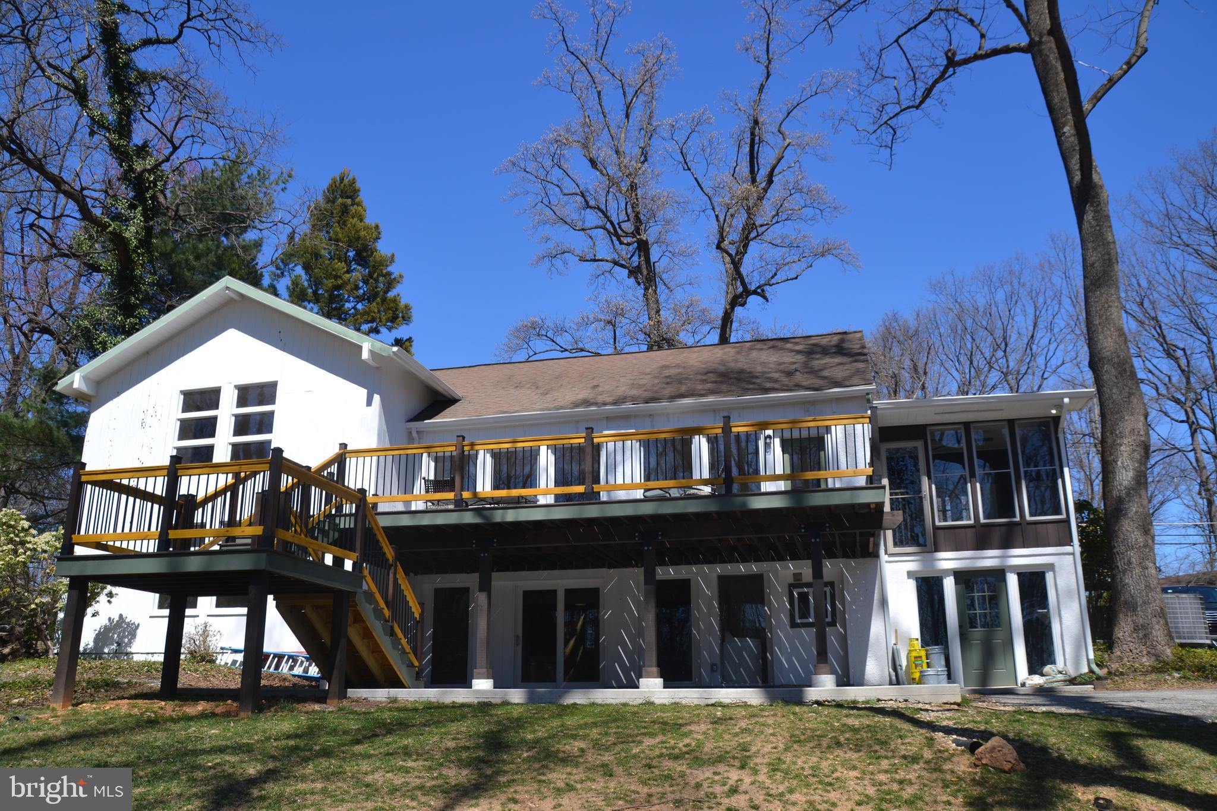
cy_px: 406
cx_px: 608
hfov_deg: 67.4
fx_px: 913
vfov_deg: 47.9
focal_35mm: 27
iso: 100
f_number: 8
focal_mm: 18
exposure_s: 1/250
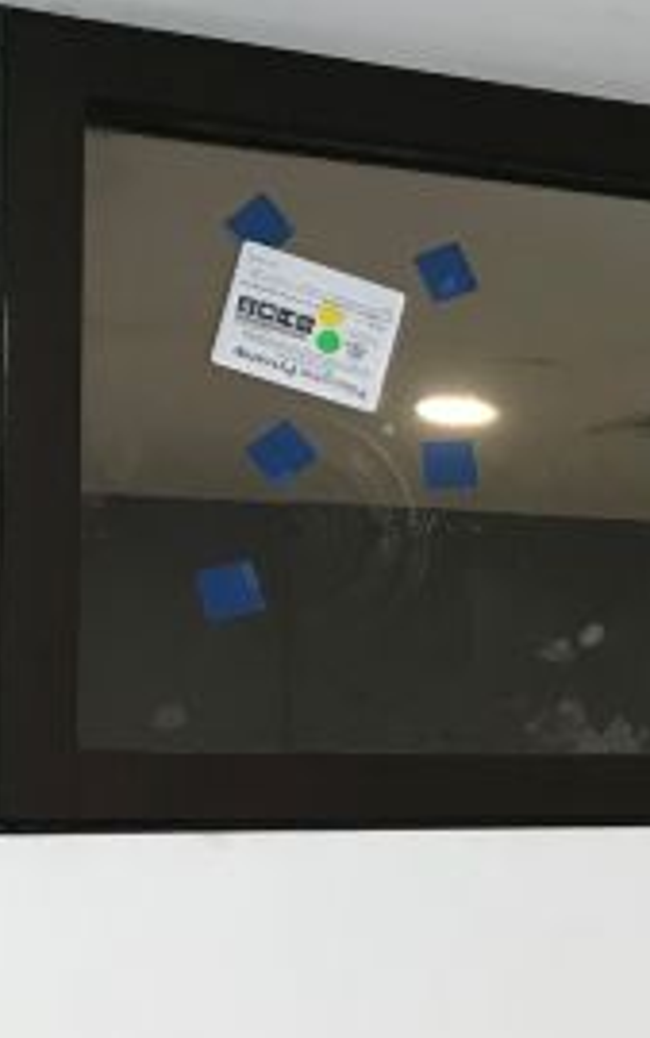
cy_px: 738
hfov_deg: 12.8
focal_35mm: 88
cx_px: 1342
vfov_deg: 23.4
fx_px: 2492
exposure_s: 1/30
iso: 40
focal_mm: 3.99
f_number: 1.8
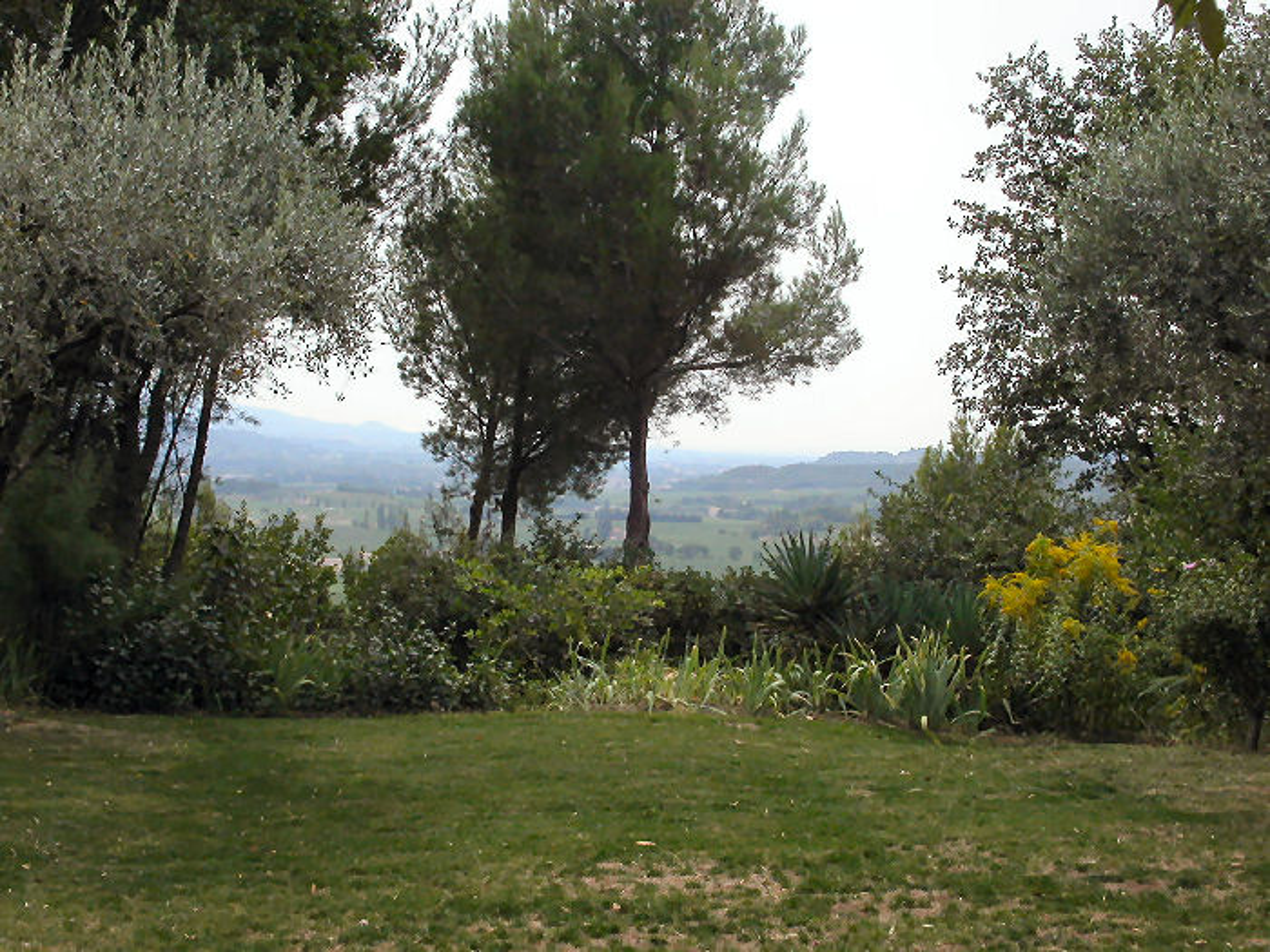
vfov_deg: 26.6
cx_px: 635
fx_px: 2018
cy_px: 476
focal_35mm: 55
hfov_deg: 34.9
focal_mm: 11.3
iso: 100
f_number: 8
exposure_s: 1/350
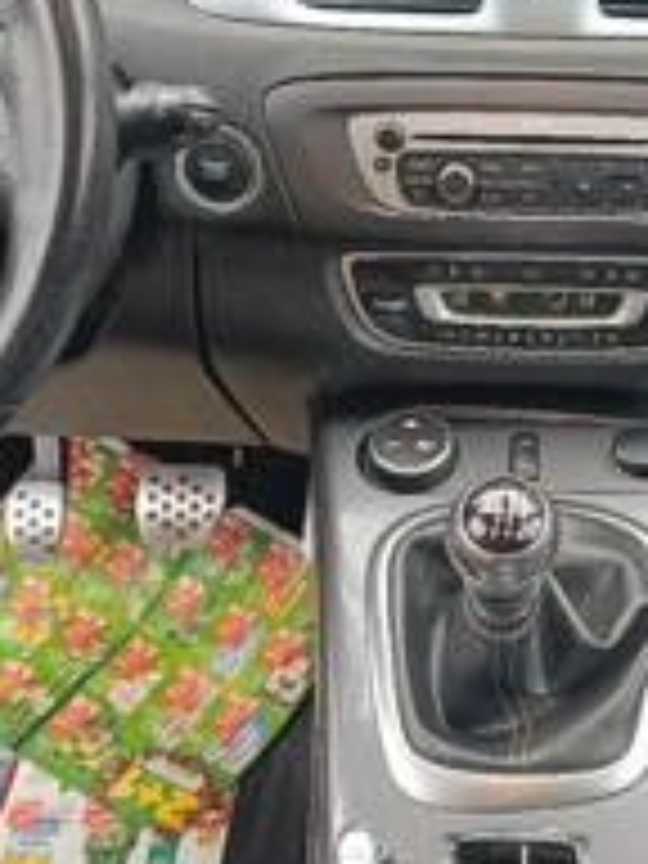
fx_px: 1248
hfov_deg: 28.5
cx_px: 513
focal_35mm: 50
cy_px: 364
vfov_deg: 38.1
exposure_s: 1/101
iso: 339
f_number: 1.88
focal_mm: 5.59
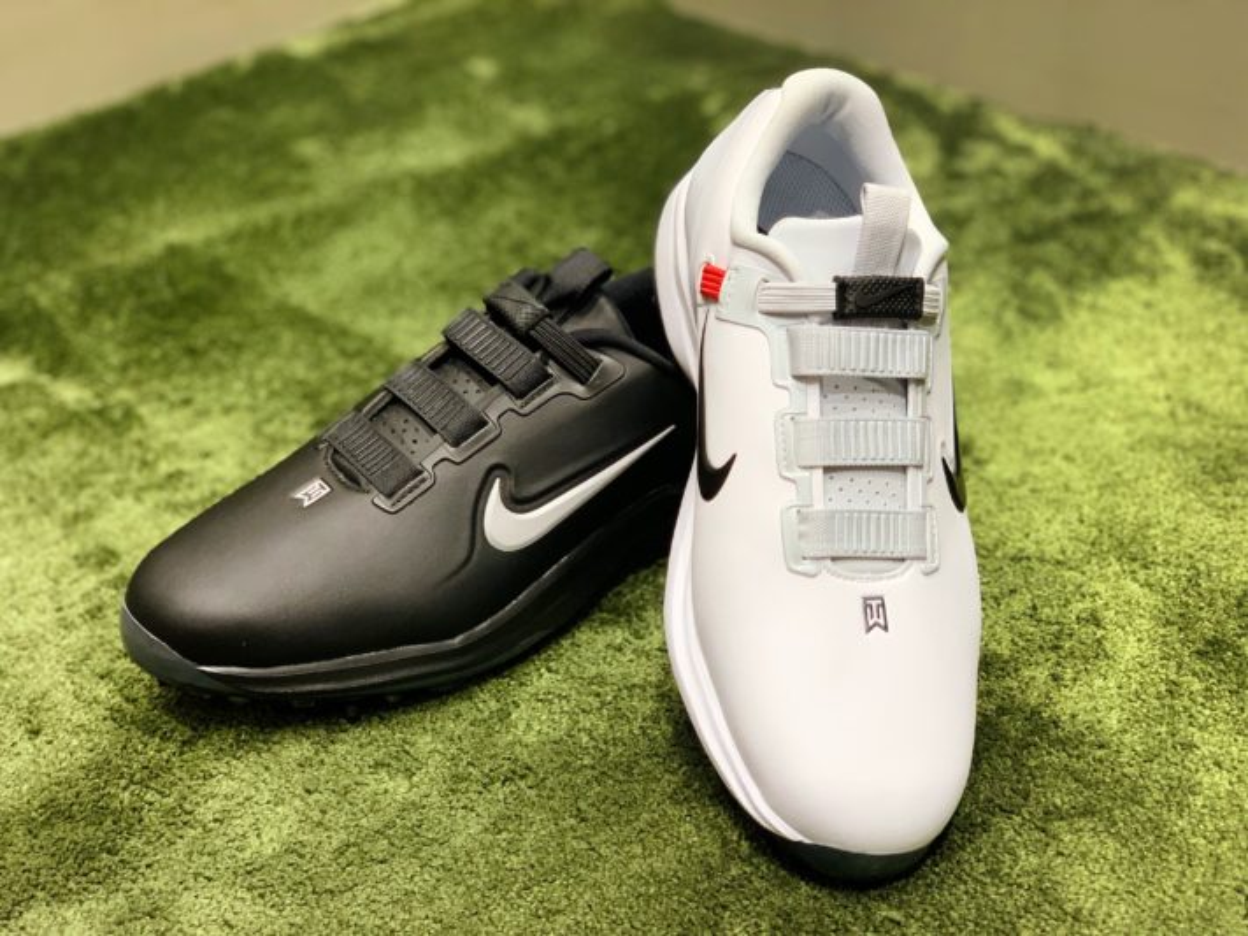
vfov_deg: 28.0
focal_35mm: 52
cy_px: 468
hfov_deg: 36.8
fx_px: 1874
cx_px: 624
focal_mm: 6
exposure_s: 1/122
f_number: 2.4
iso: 125
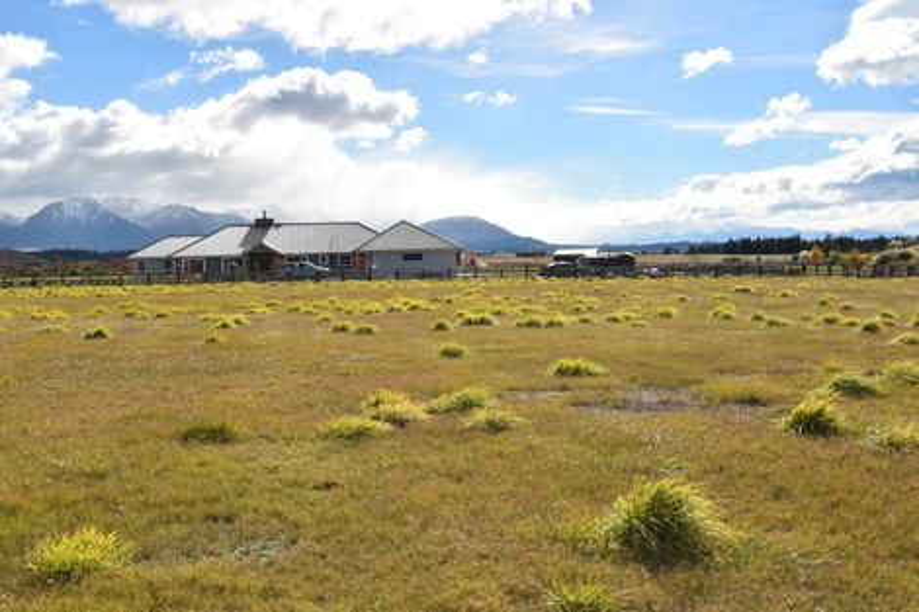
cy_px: 306
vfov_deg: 36.8
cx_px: 460
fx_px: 919
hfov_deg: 53.1
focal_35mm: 36
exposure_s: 1/200
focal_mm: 24
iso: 100
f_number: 14
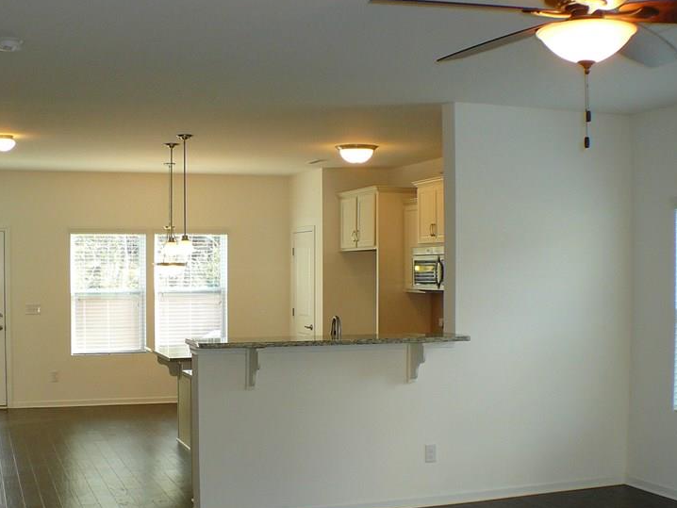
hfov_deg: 29.0
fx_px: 1311
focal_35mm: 67
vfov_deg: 21.9
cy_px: 293
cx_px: 327
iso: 125
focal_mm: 7
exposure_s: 1/30
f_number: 3.3
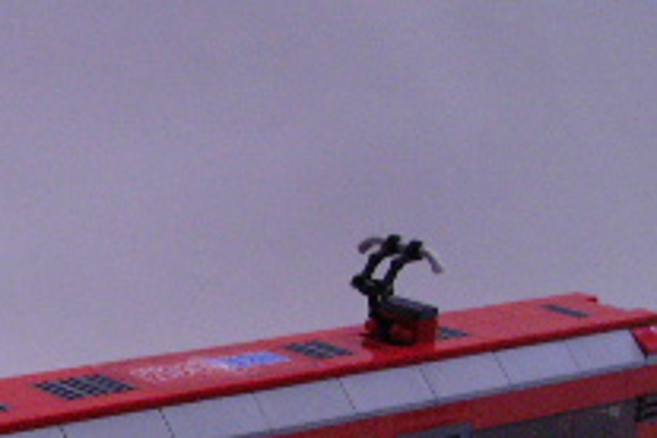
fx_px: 2117
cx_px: -219
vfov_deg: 11.6
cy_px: 524
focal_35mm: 116
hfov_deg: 16.6
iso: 200
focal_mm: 6
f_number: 2.8
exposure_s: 1/30
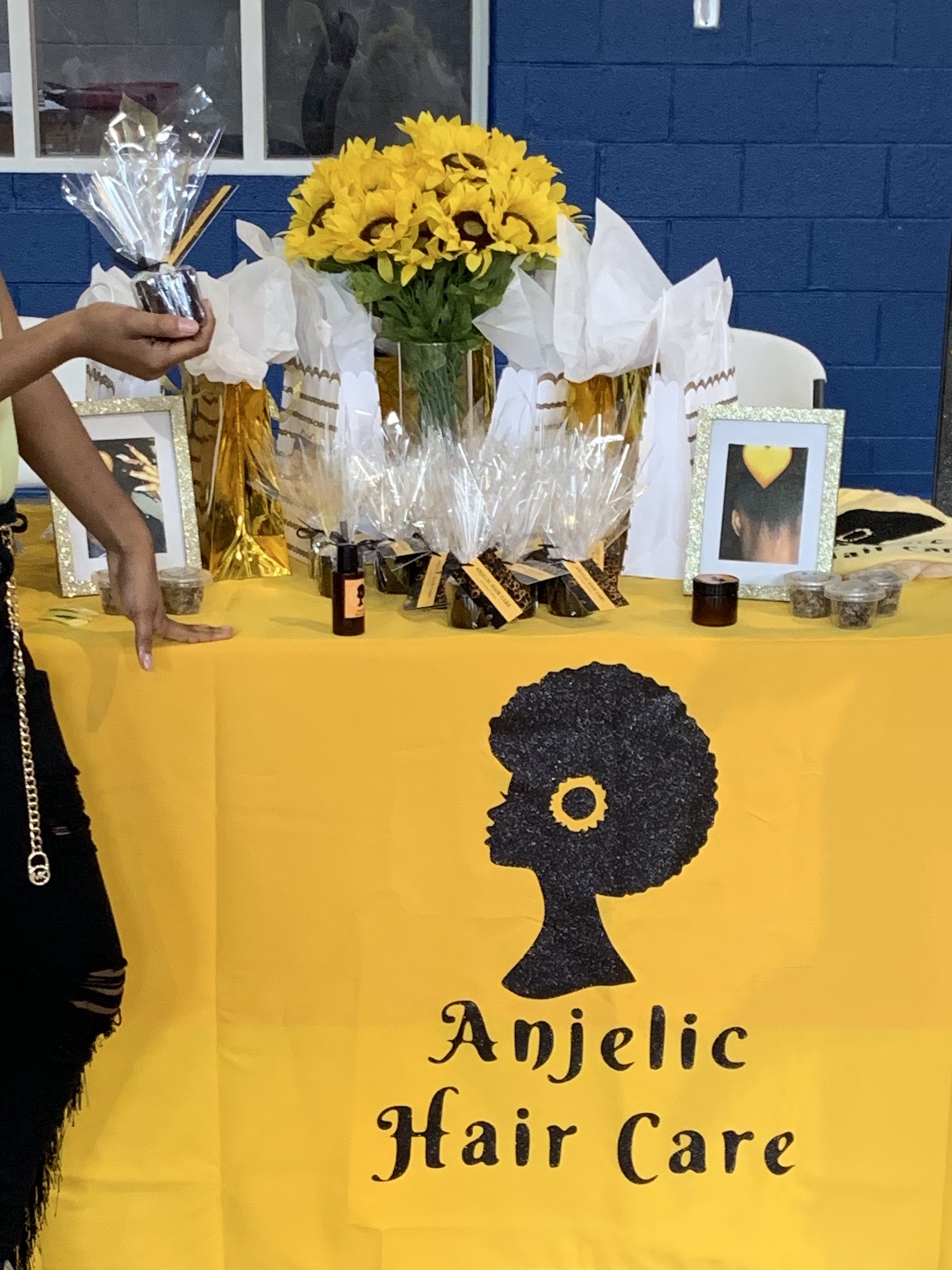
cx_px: 481
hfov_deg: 21.6
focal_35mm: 68
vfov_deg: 28.5
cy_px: 783
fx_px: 2494
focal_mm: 4.25
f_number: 1.8
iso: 250
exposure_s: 1/60
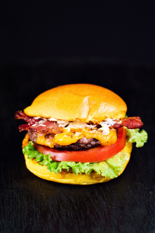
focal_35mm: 75
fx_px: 485
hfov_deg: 18.1
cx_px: 78
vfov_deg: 27.0
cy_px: 116
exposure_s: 1/100
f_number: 2.8
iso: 200
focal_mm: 50
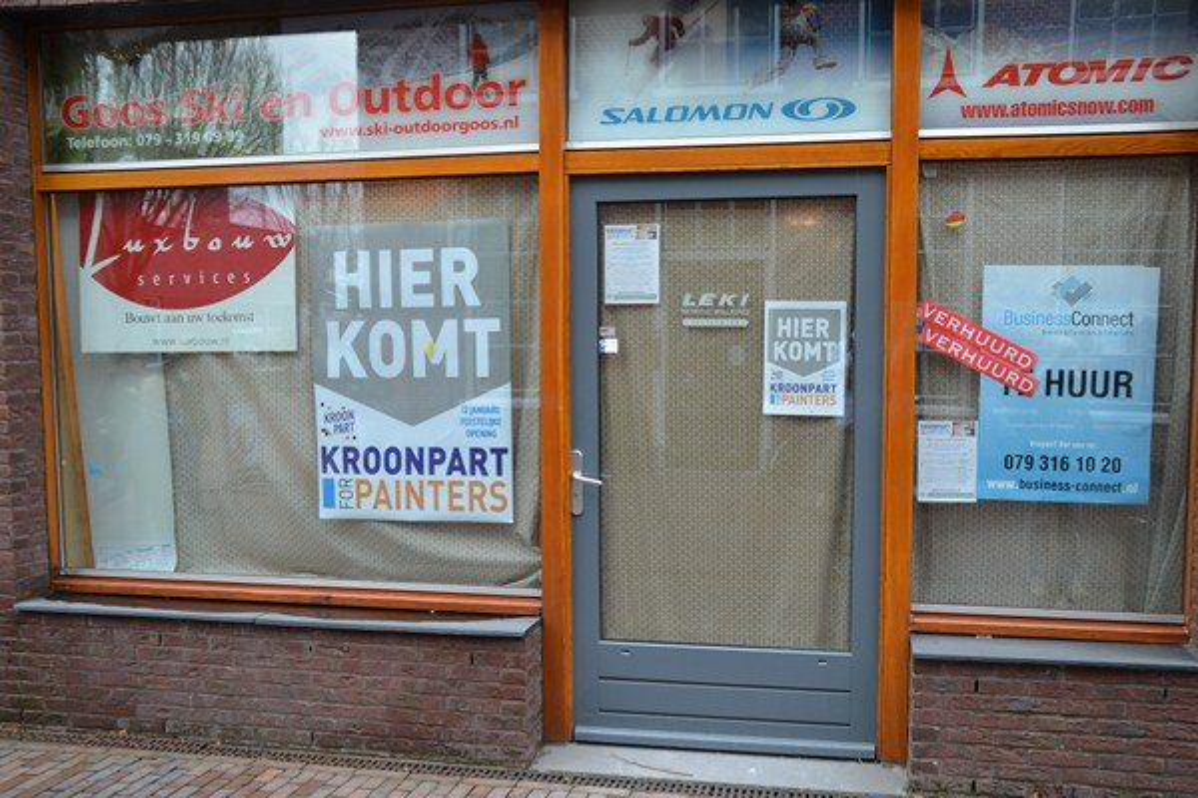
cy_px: 399
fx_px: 1098
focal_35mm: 33
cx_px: 599
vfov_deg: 40.0
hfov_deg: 57.2
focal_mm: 22
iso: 400
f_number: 4.5
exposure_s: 1/80
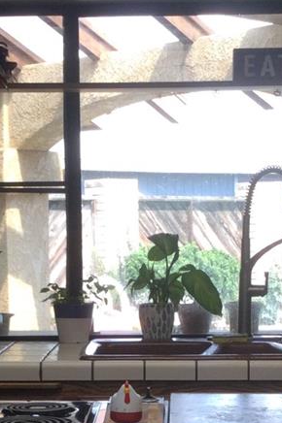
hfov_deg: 12.3
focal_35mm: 111
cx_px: 110
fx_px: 1306
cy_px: 446
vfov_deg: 17.9
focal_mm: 3.3
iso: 25
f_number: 2.4
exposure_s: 1/120
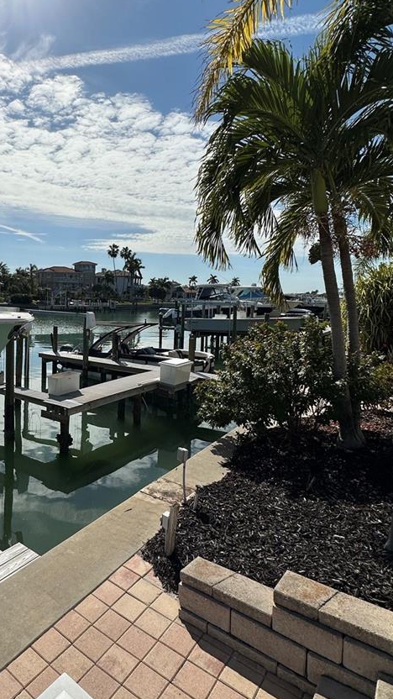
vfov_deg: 81.0
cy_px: 318
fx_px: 408
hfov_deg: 48.8
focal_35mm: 22
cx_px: 84
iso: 40
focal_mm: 2.22
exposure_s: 1/7813
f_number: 2.2
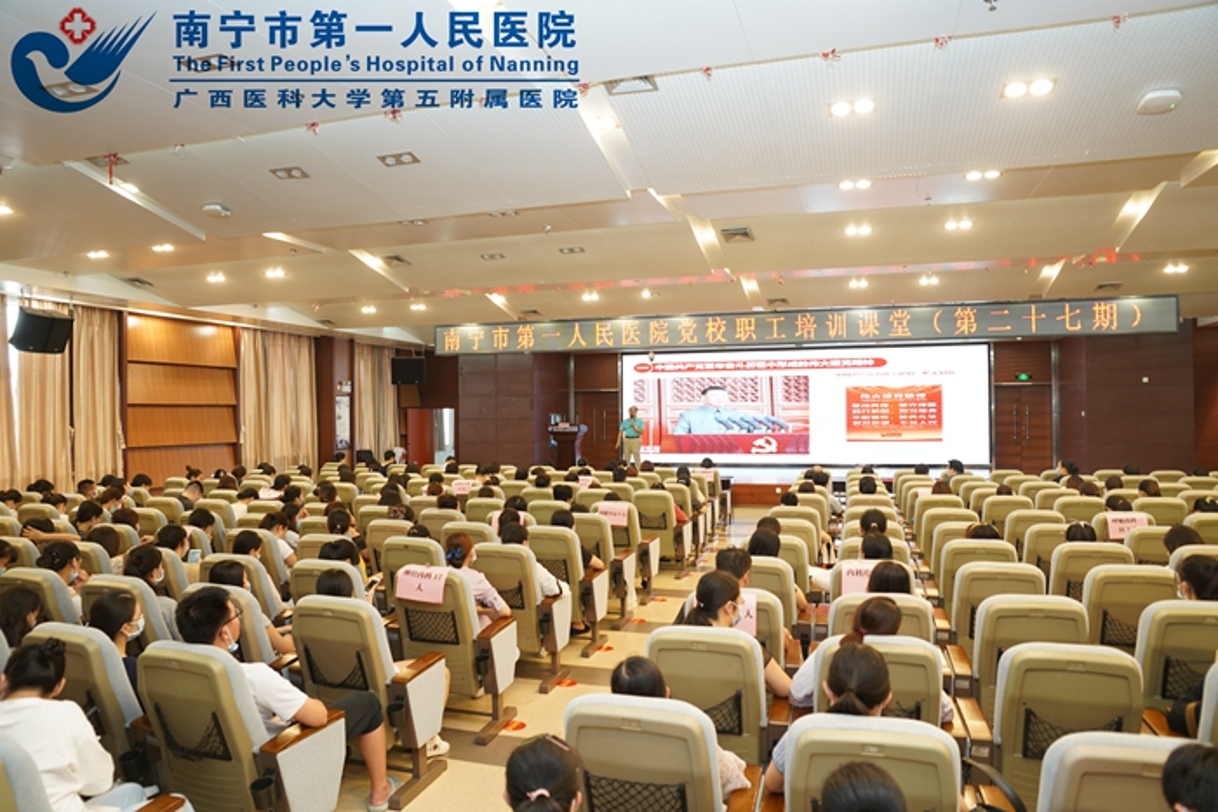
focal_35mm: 24
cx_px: 609
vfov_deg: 53.2
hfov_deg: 73.7
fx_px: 812
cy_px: 406
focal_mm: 24
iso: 800
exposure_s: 1/60
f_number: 3.2
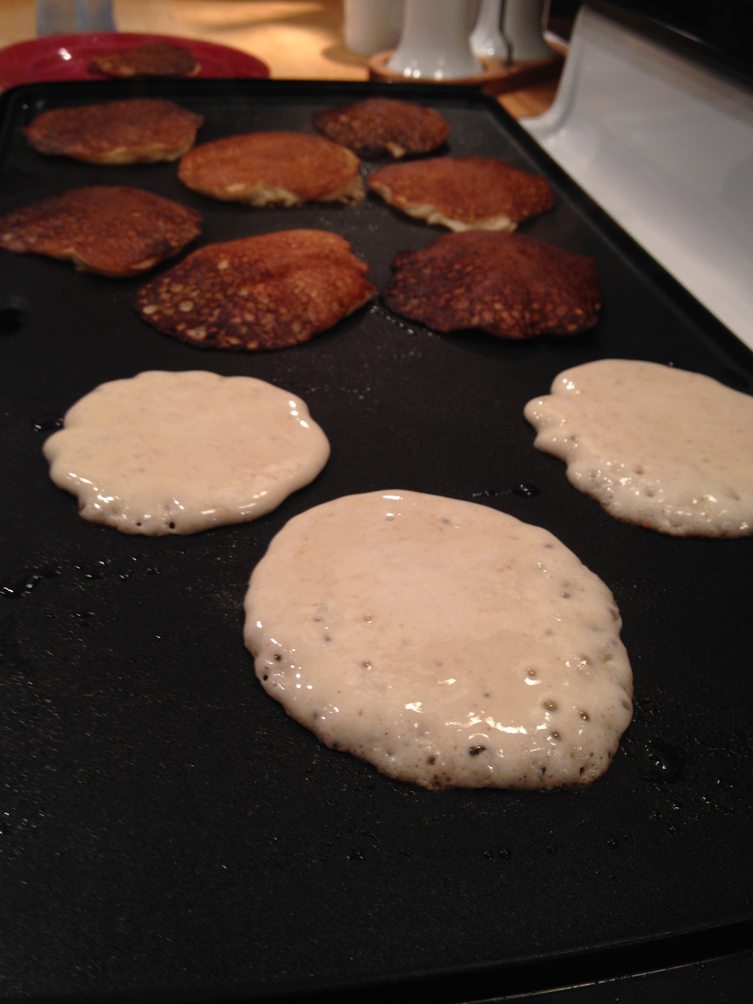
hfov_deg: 42.9
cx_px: 376
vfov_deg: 55.4
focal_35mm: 33
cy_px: 502
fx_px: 957
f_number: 2.4
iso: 50
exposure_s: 1/20
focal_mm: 4.12
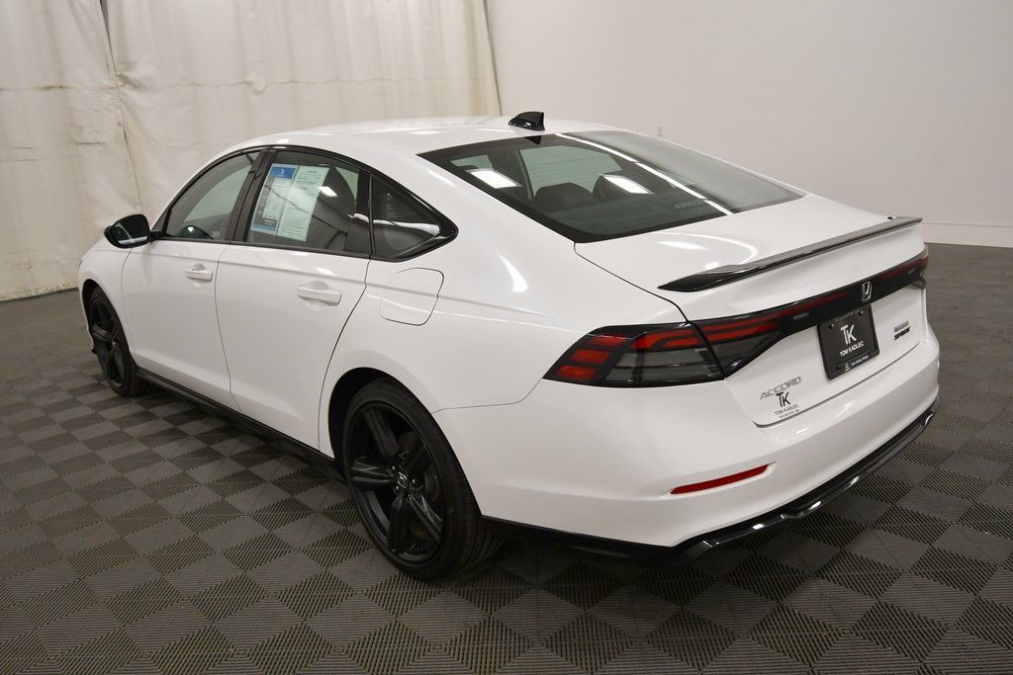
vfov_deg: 46.4
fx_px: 788
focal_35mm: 28
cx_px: 506
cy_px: 338
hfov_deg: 65.5
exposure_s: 1/250
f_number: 5.6
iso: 720
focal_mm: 19
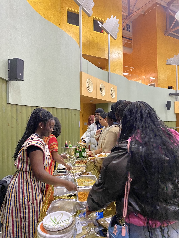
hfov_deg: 53.1
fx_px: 179
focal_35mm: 26
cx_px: 90
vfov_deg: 67.3
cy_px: 119
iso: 640
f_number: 1.8
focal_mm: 4.25
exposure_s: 1/39
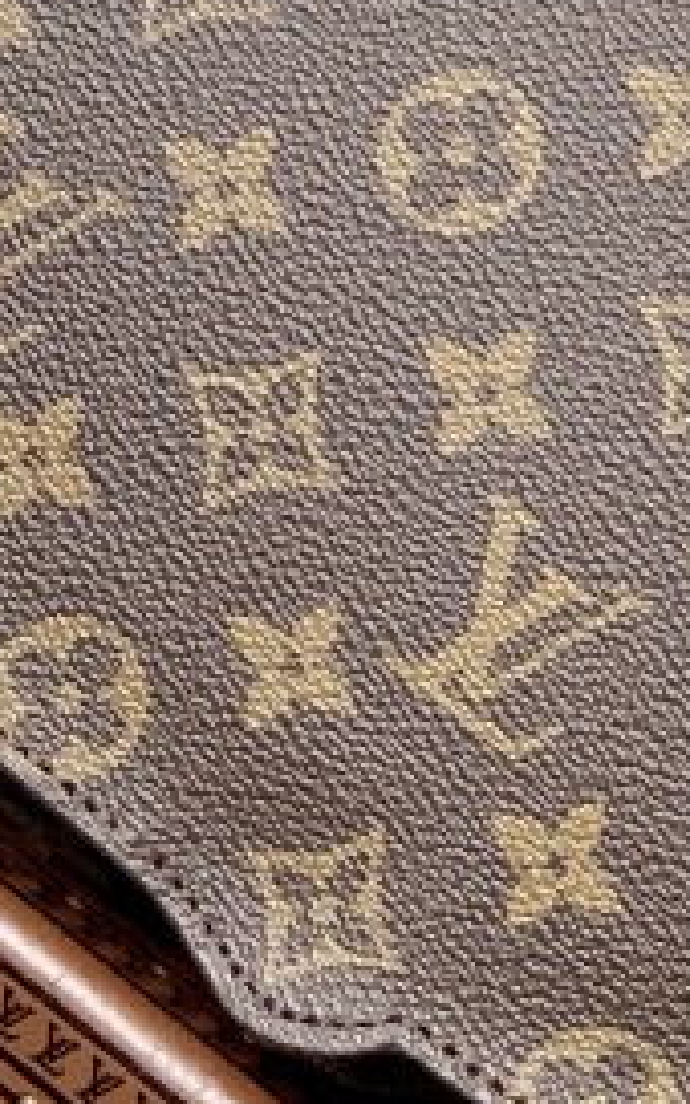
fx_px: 8786
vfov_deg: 7.1
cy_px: -256
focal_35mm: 292
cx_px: 828
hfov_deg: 4.5
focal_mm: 6
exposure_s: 1/122
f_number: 2.4
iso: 50
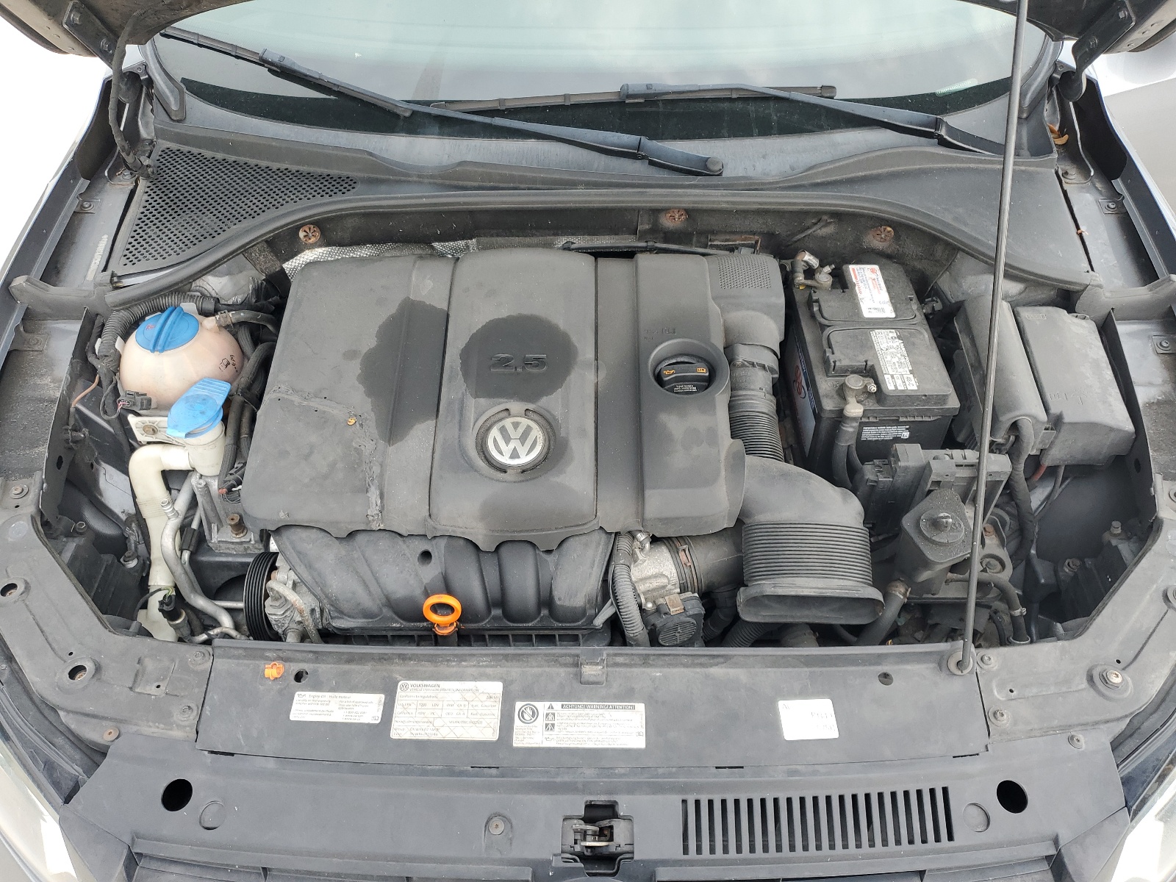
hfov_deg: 67.3
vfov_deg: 53.1
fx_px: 883
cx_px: 588
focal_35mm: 26
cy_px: 441
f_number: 1.5
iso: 50
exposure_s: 1/208
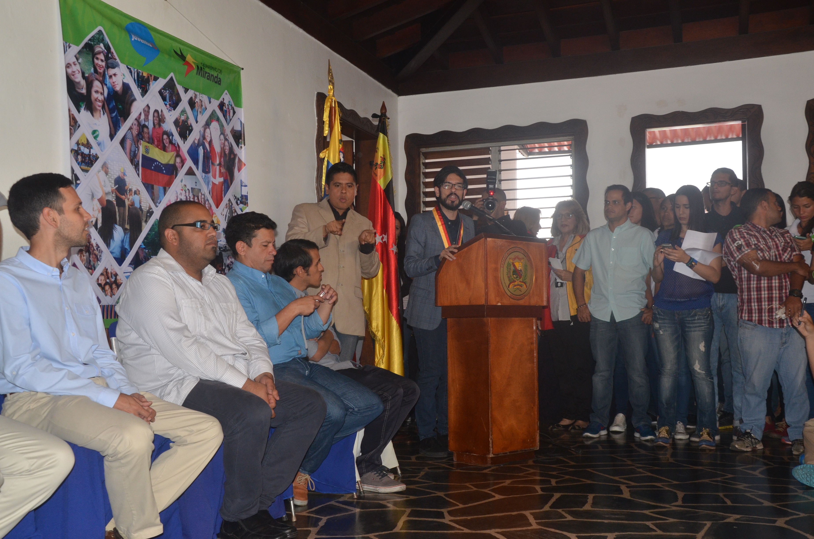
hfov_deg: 49.6
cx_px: 407
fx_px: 880
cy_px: 270
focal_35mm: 39
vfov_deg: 34.1
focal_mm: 26
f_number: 4
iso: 800
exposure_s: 1/60
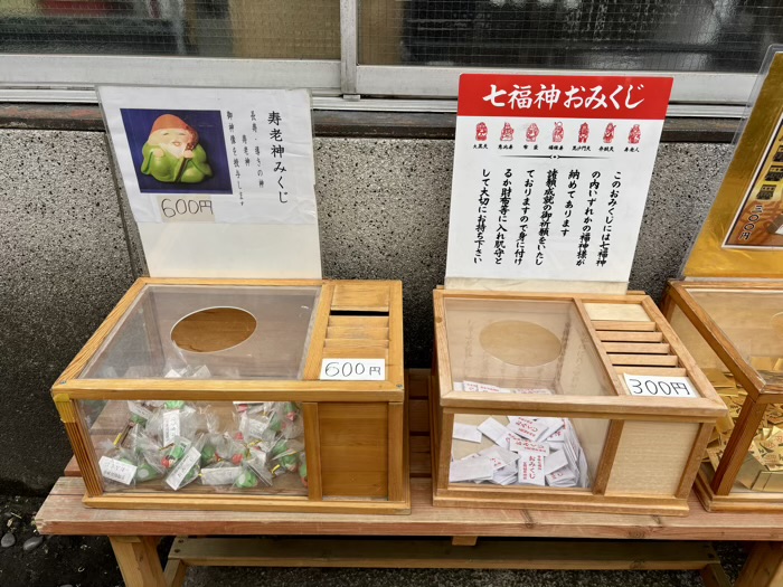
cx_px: 392
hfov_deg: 67.3
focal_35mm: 26
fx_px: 588
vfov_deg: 53.1
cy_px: 294
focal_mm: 5.96
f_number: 1.6
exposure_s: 1/1007
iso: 50
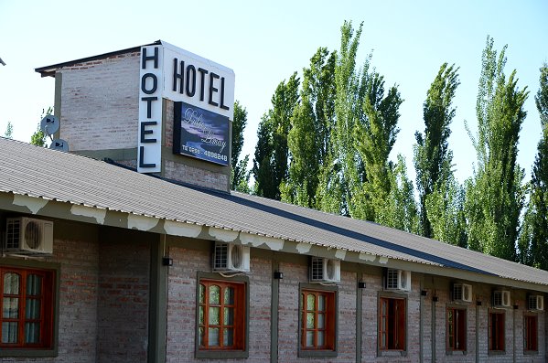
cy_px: 182
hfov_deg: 24.7
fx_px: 1253
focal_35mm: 82
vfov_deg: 16.5
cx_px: 274
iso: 200
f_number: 8
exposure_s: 1/250
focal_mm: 55
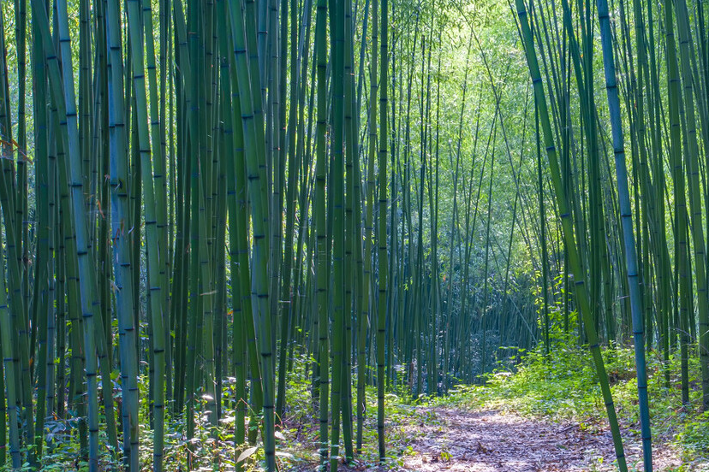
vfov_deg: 15.7
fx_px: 1713
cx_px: 439
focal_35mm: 87
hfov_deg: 23.3
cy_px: 282
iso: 100
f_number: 16
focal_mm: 40
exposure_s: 1
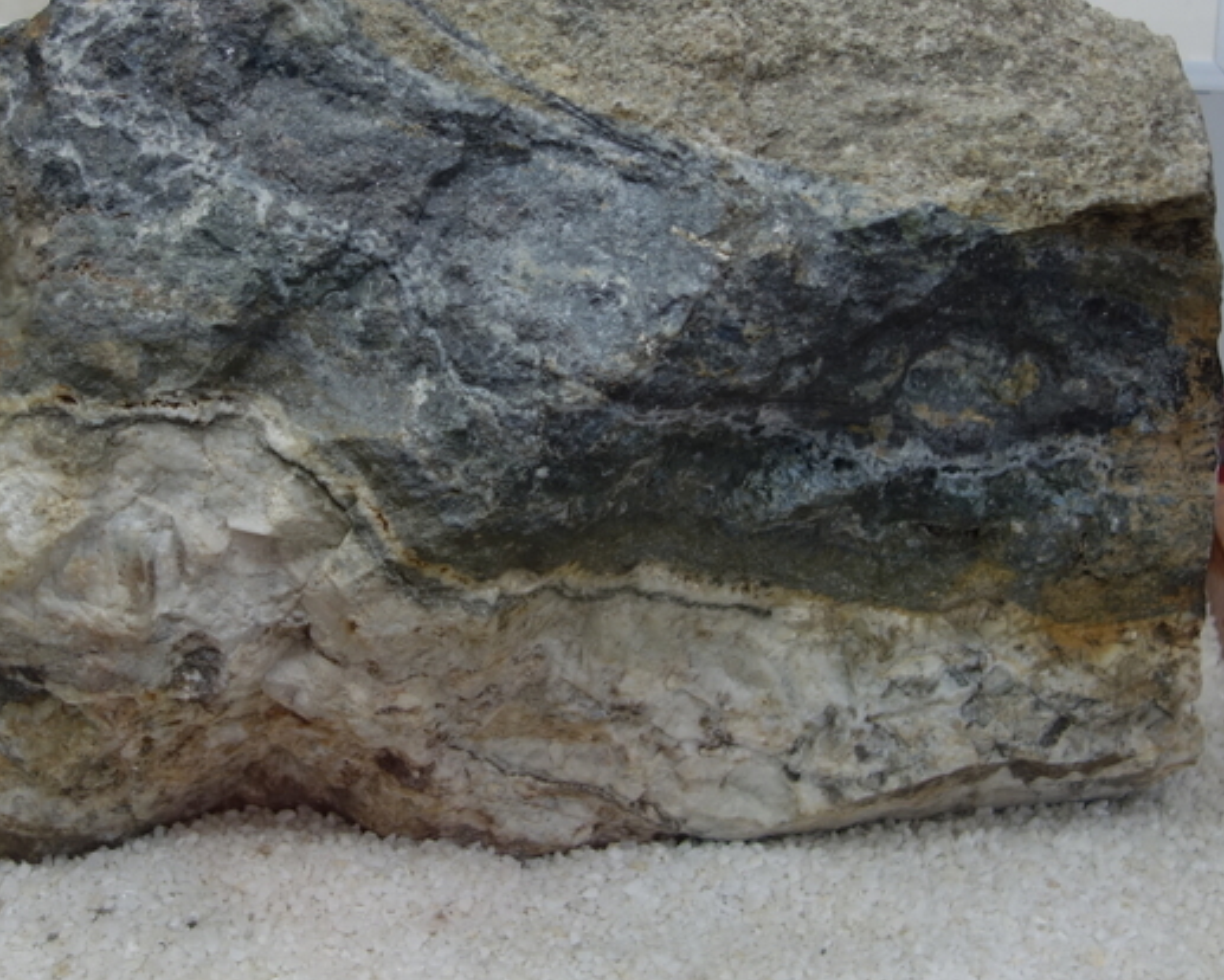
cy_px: 317
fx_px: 2211
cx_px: 474
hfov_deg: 30.8
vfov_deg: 24.9
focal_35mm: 61
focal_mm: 10.4
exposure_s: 1/80
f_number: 1.8
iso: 125
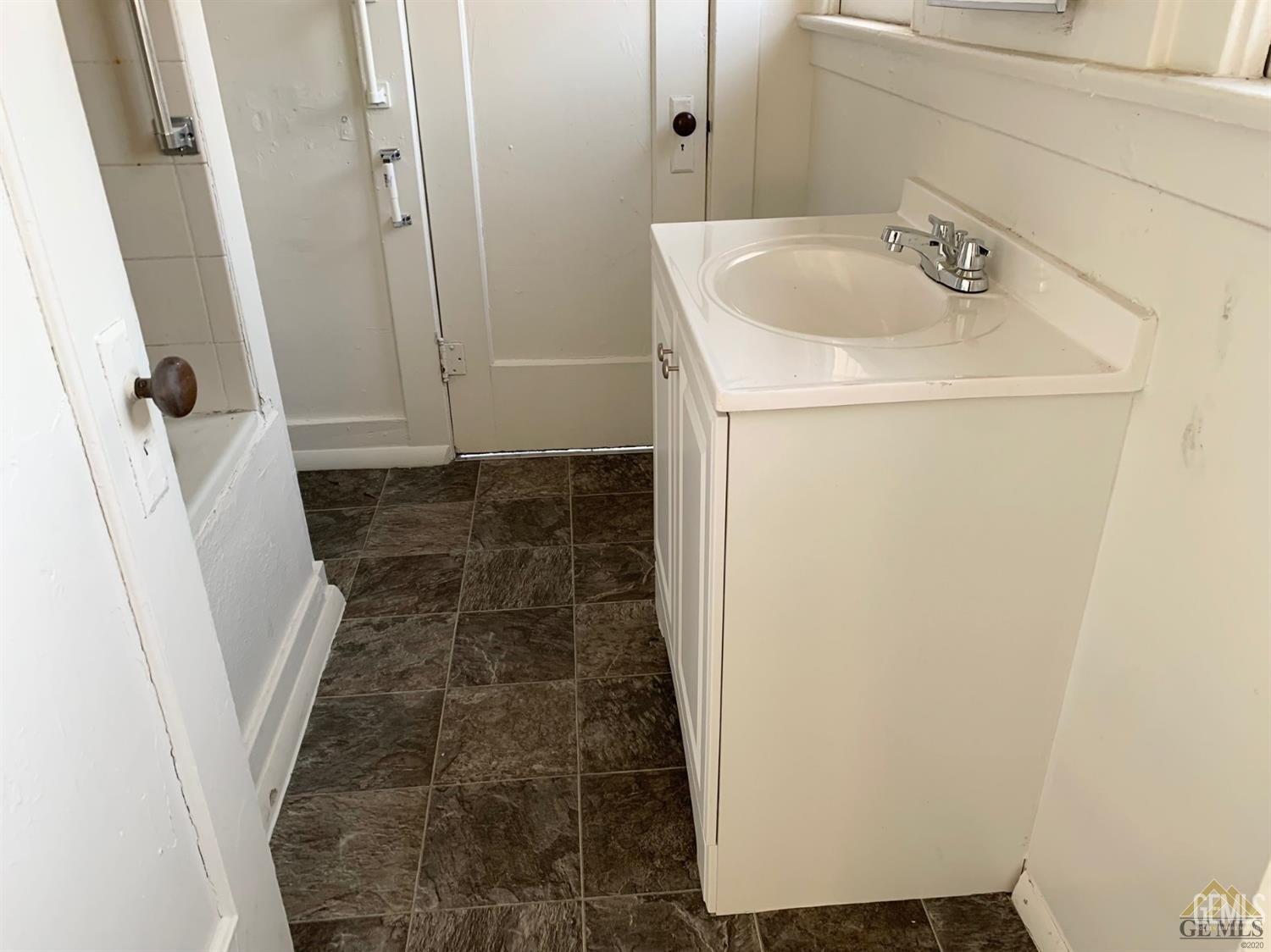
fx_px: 954
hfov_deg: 67.3
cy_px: 476
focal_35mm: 26
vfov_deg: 53.0
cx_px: 636
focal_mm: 4.25
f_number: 1.8
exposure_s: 1/67
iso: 100
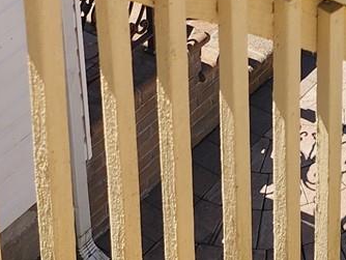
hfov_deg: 13.2
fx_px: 1410
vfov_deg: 9.2
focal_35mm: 141
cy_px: -413
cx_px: 526
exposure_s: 1/1096
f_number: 1.8
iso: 12
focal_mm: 6.4
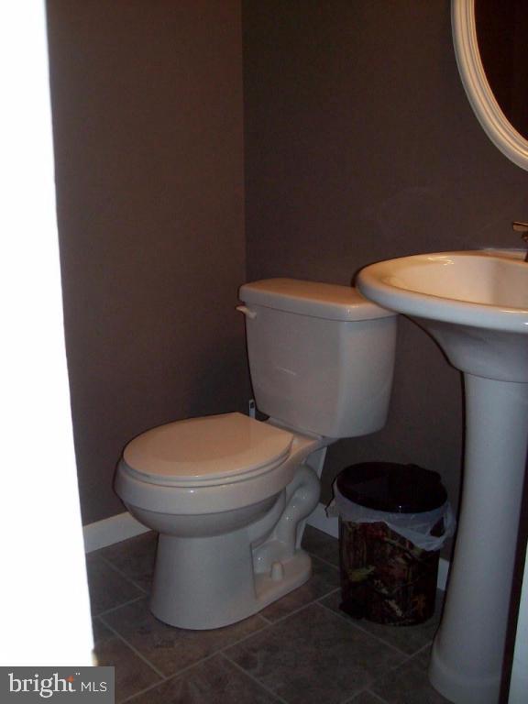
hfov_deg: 39.7
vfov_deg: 51.4
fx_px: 732
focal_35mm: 36
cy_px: 352
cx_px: 264
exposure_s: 1/64
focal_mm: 6
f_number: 2.7
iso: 80
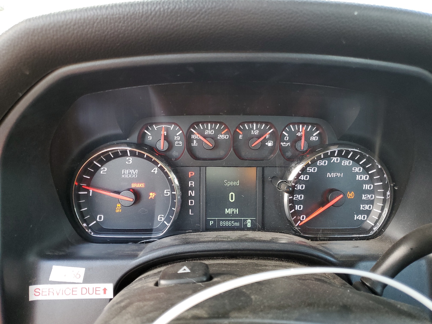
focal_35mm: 26
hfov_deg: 67.3
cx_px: 216
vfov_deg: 53.1
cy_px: 162
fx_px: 324
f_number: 1.5
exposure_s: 1/60.2
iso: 107
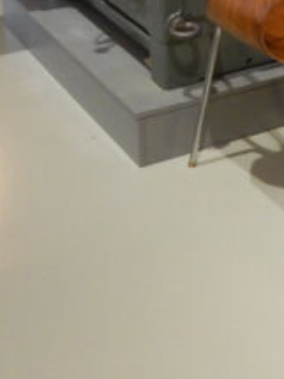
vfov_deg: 19.5
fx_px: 1018
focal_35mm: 93
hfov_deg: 15.6
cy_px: -108
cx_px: 268
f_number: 3.7
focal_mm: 4.5
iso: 400
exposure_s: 1/20
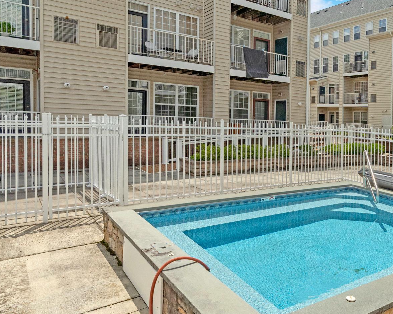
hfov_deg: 60.7
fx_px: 302
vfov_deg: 54.5
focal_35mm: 26
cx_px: 315
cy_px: 191
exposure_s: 1/2500
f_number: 7.1
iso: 1250
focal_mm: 16
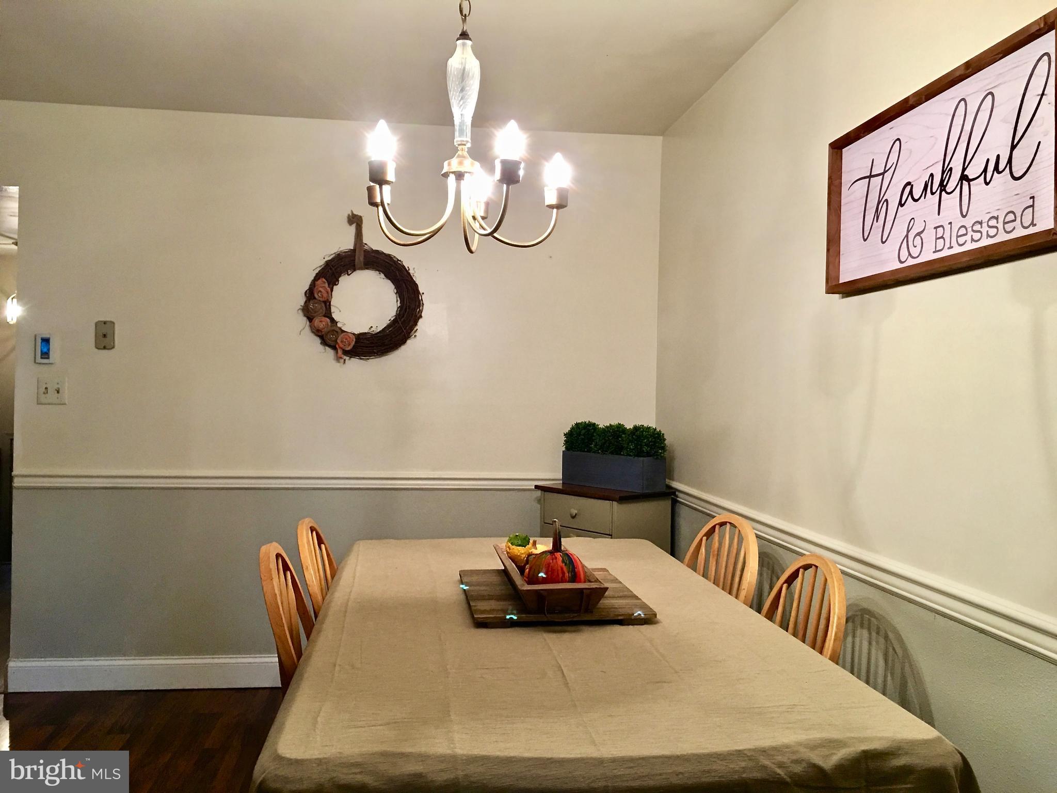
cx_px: 528
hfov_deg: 61.7
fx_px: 886
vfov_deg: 48.2
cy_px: 396
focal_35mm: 29
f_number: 2.2
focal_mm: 4.15
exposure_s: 1/15
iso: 50
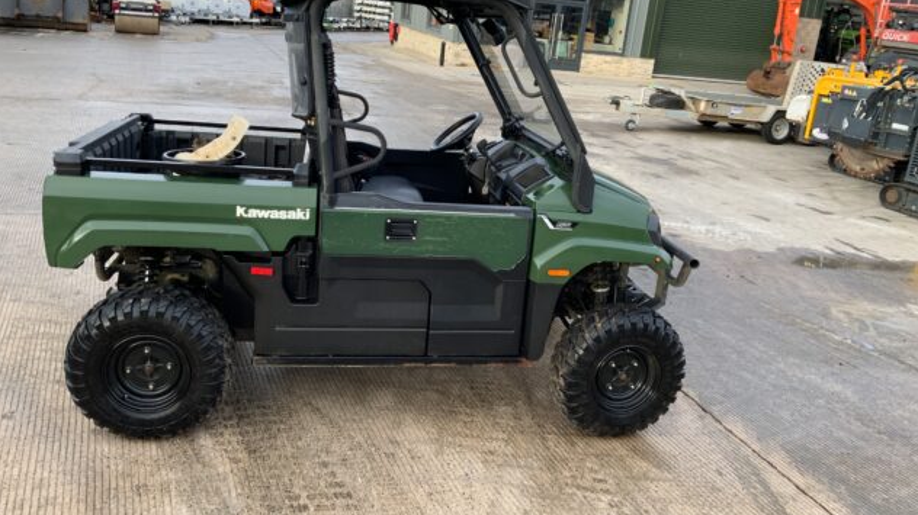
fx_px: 779
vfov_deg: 36.5
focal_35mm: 32
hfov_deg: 61.0
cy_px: 205
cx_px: 456
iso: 20
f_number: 1.8
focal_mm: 3
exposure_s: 1/122
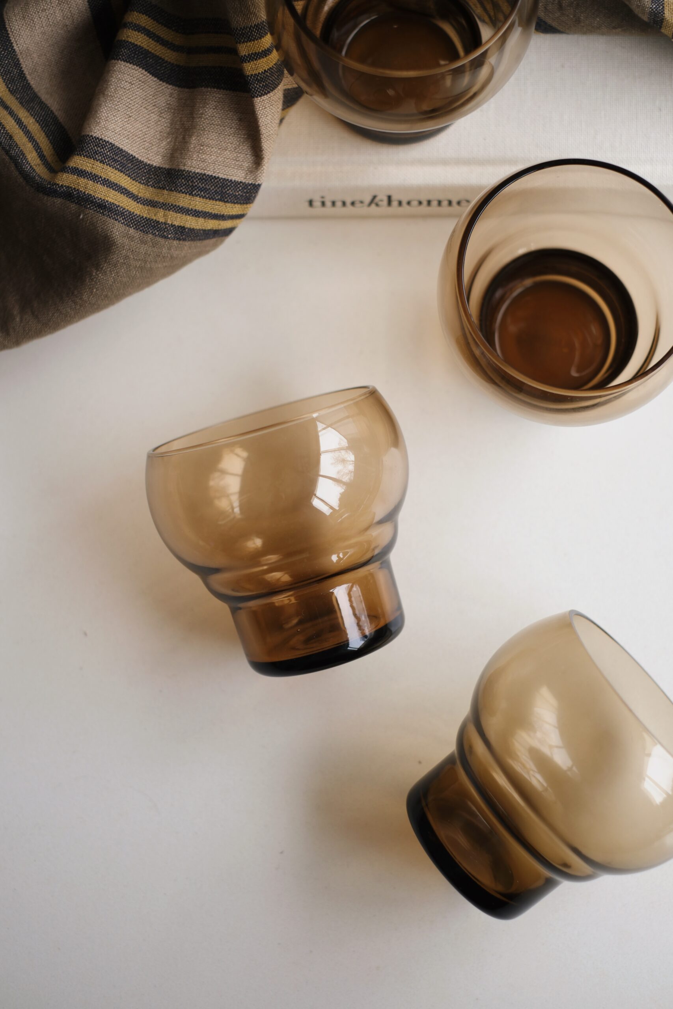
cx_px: 336
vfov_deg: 37.5
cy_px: 504
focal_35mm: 53
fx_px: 1486
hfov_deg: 25.5
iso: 250
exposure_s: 1/52
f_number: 2.8
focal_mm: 35
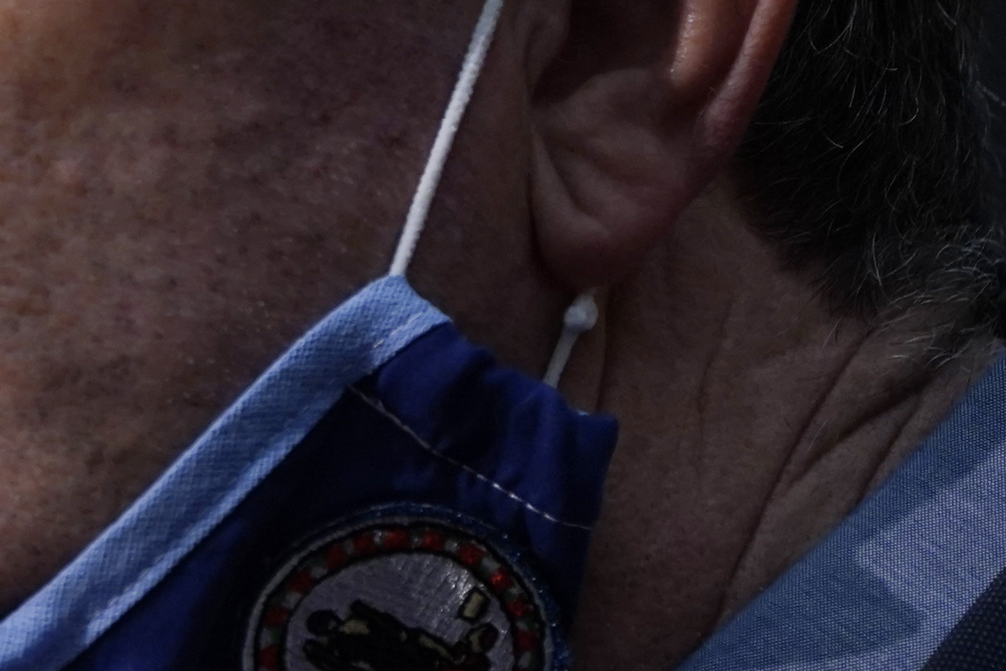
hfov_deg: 1.4
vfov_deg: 0.9
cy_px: 224
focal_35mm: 1483
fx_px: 41442
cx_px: -231
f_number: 5.6
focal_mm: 400
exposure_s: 1/200
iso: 1600
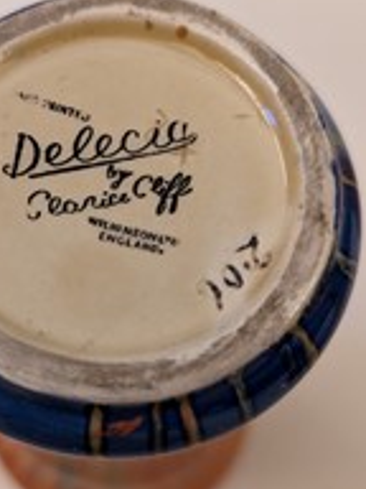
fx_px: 705
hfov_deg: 28.8
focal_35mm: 50
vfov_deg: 38.2
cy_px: 247
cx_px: 111
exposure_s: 1/100
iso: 819
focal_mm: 6.81
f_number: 1.85
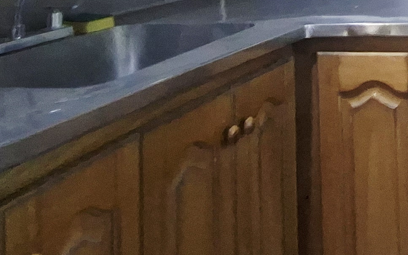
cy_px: -136
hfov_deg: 30.9
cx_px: 473
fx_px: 634
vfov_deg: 19.6
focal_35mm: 57
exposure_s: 1/20
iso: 400
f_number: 2.2
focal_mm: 1.74
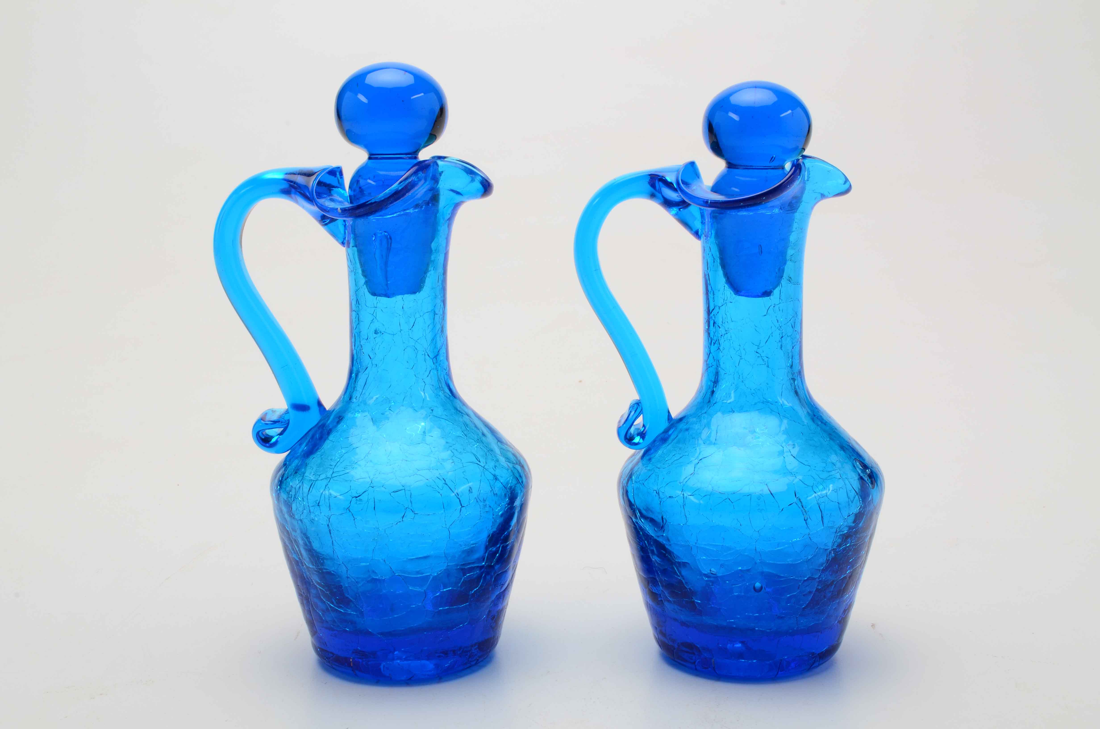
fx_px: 1647
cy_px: 364
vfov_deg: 25.0
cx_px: 550
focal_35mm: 54
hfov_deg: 36.9
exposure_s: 1/160
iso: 100
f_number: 32
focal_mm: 36
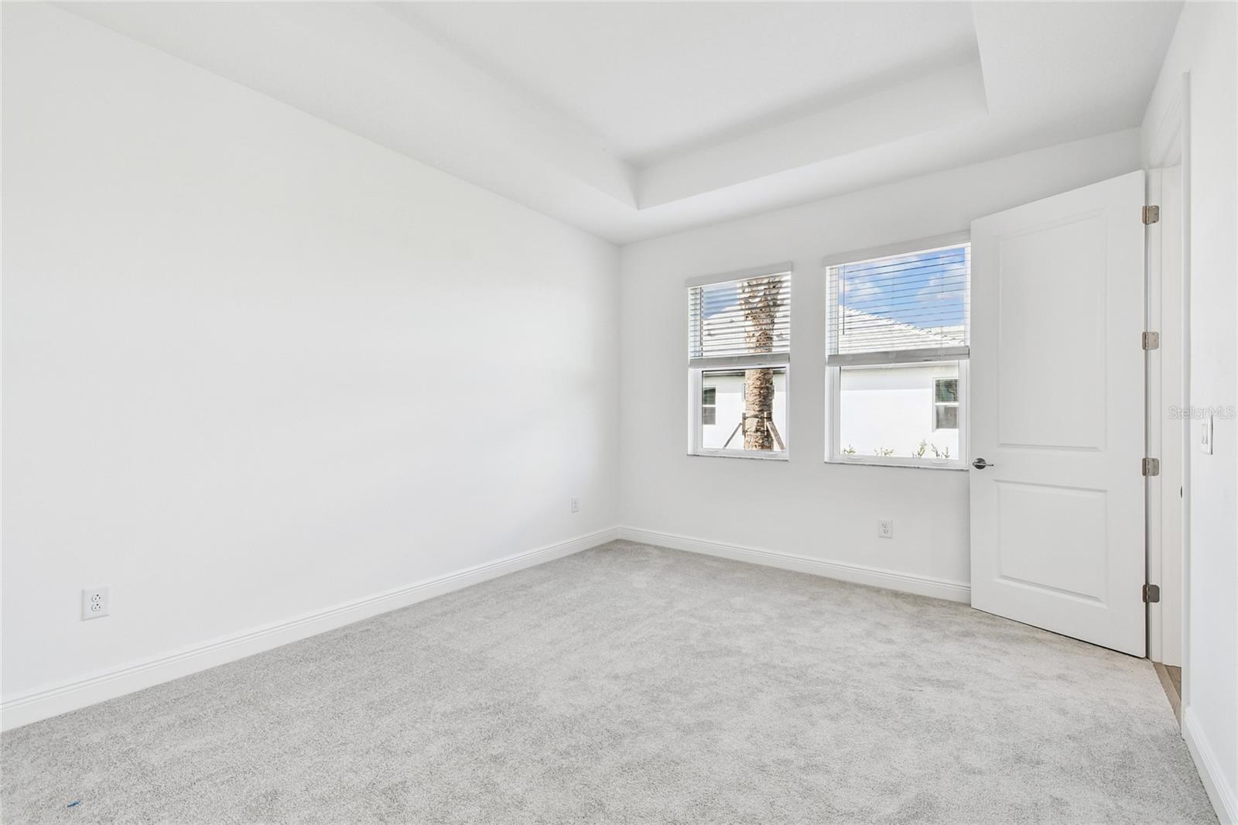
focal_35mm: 15
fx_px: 516
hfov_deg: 100.4
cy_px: 412
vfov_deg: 77.3
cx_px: 619
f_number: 7.1
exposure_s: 1/30
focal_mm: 10
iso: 100
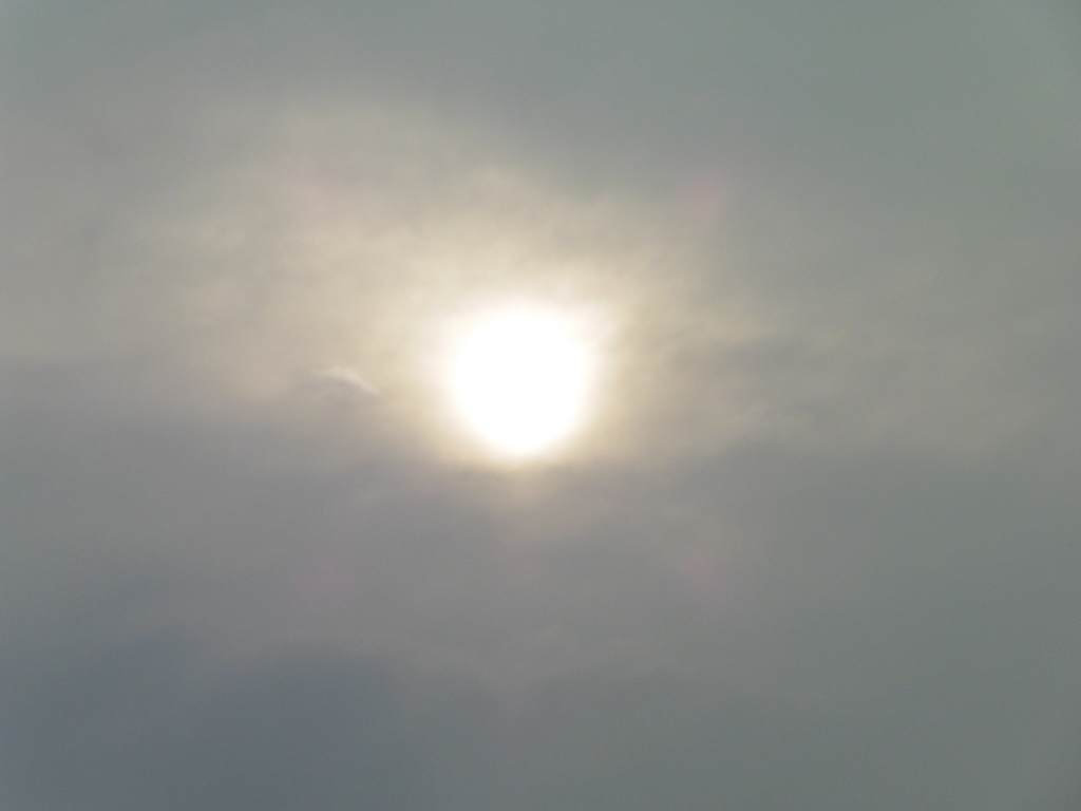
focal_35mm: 176
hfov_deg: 11.2
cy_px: 406
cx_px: 540
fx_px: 5496
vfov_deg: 8.4
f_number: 6.3
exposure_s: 1/1000
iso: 200
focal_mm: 31.3
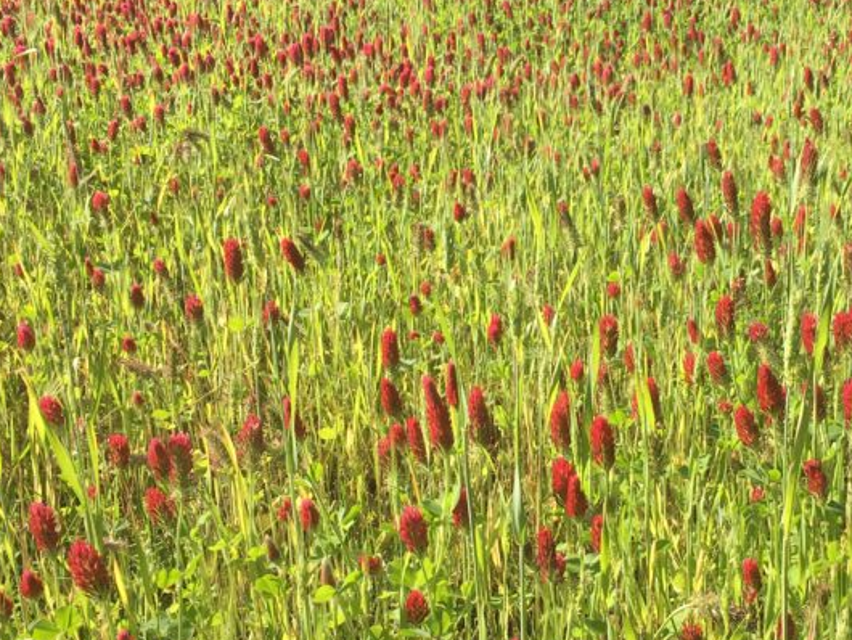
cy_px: 404
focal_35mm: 56
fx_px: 1379
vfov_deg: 26.0
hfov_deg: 34.1
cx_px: 551
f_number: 2.2
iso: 25
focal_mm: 4.15
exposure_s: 1/693
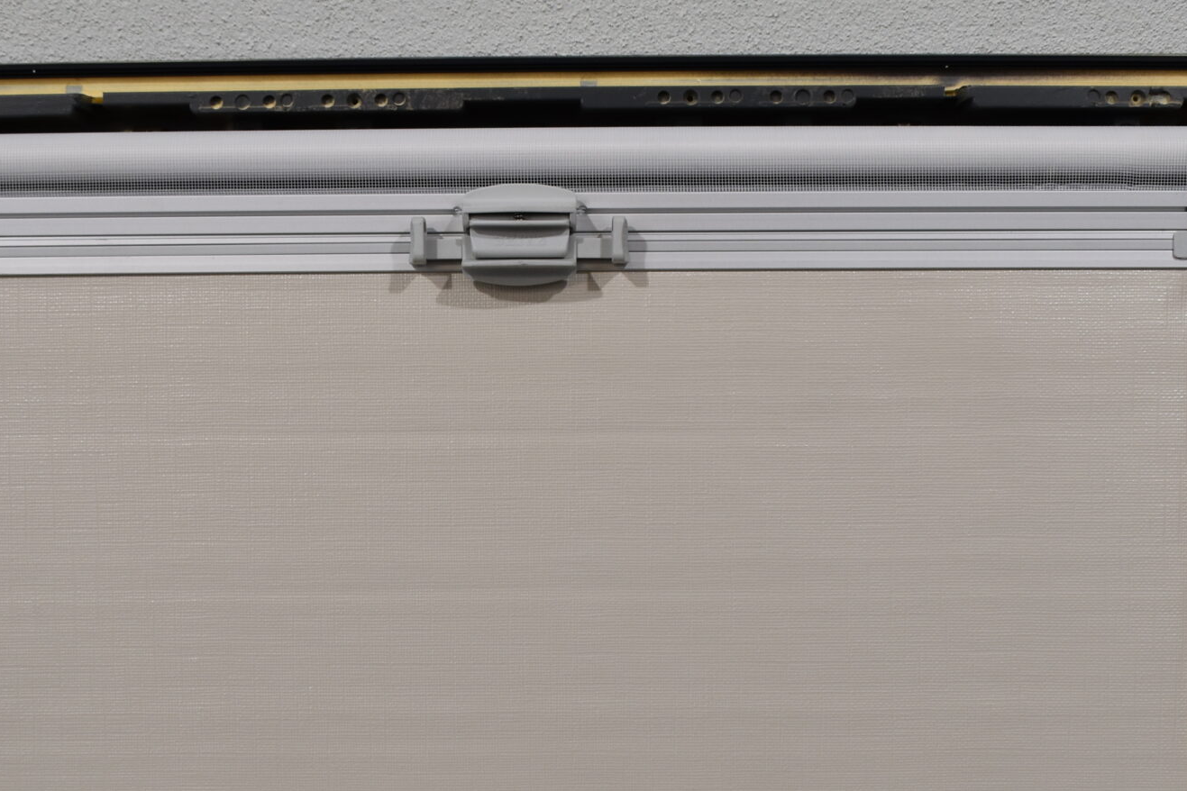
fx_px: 2308
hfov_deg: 28.8
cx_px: 571
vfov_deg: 19.4
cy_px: 567
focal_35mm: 70
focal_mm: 24
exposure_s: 1/125
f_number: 5.6
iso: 280
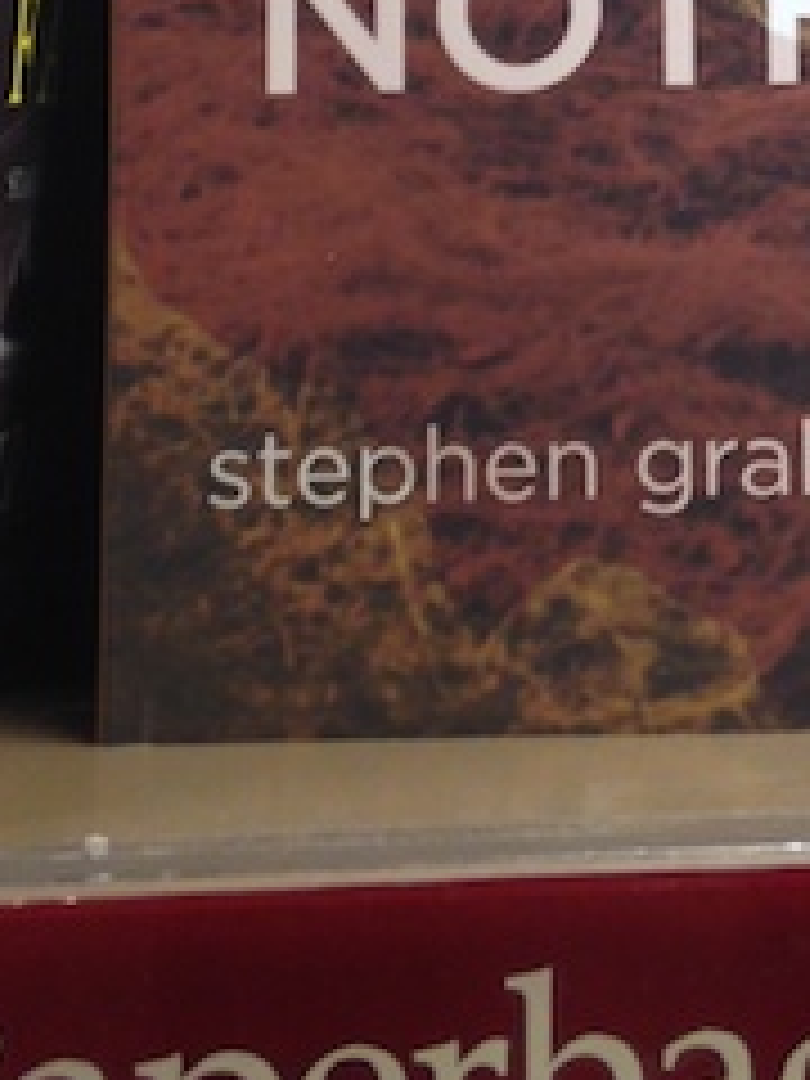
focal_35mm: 110
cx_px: 738
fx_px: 3432
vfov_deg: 16.9
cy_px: -292
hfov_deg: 13.3
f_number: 2.4
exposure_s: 1/40
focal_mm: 4.12
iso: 50
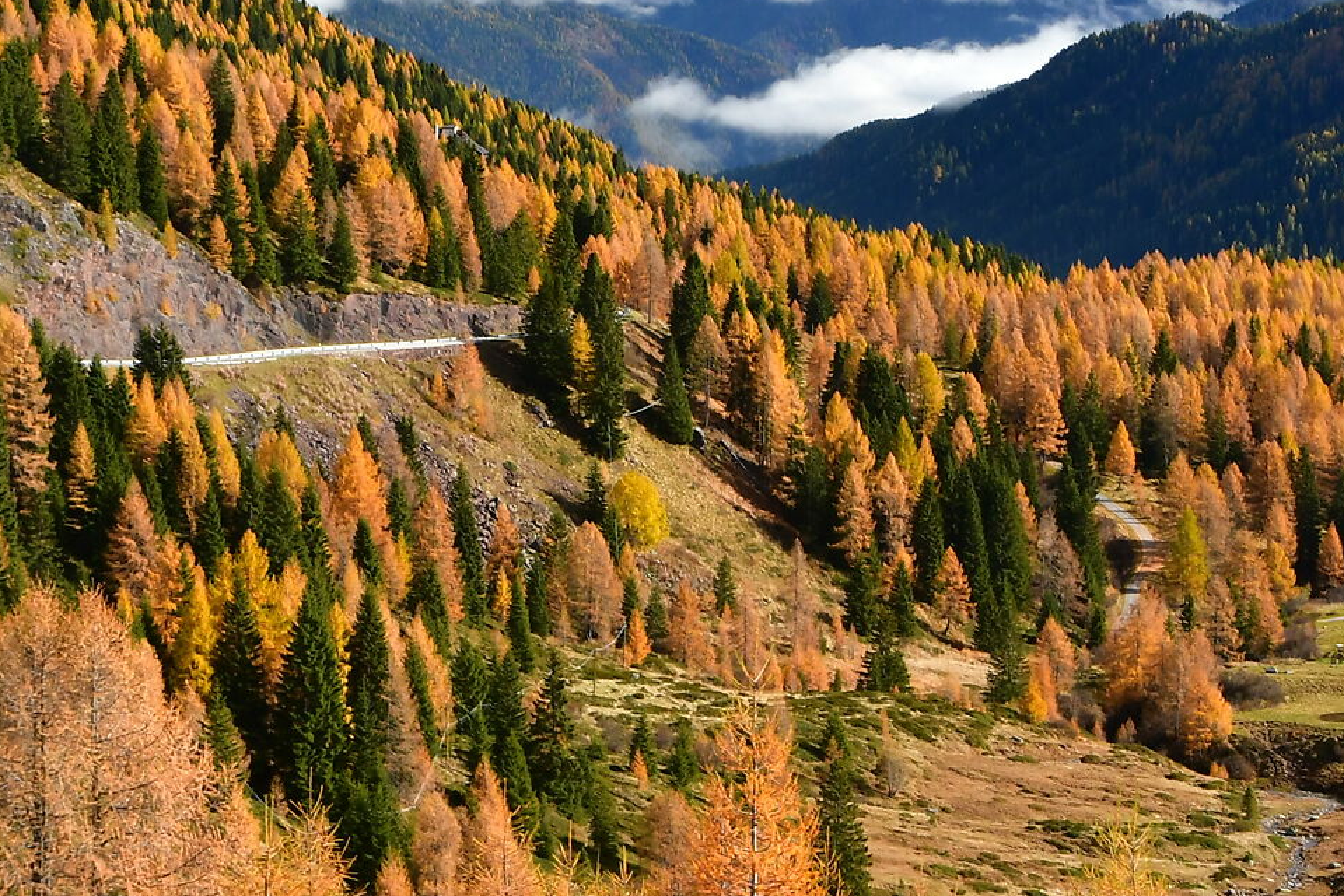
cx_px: 714
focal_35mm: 120
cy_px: 207
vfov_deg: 11.4
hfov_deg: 17.1
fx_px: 4480
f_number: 10
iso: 400
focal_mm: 32
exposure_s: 1/160
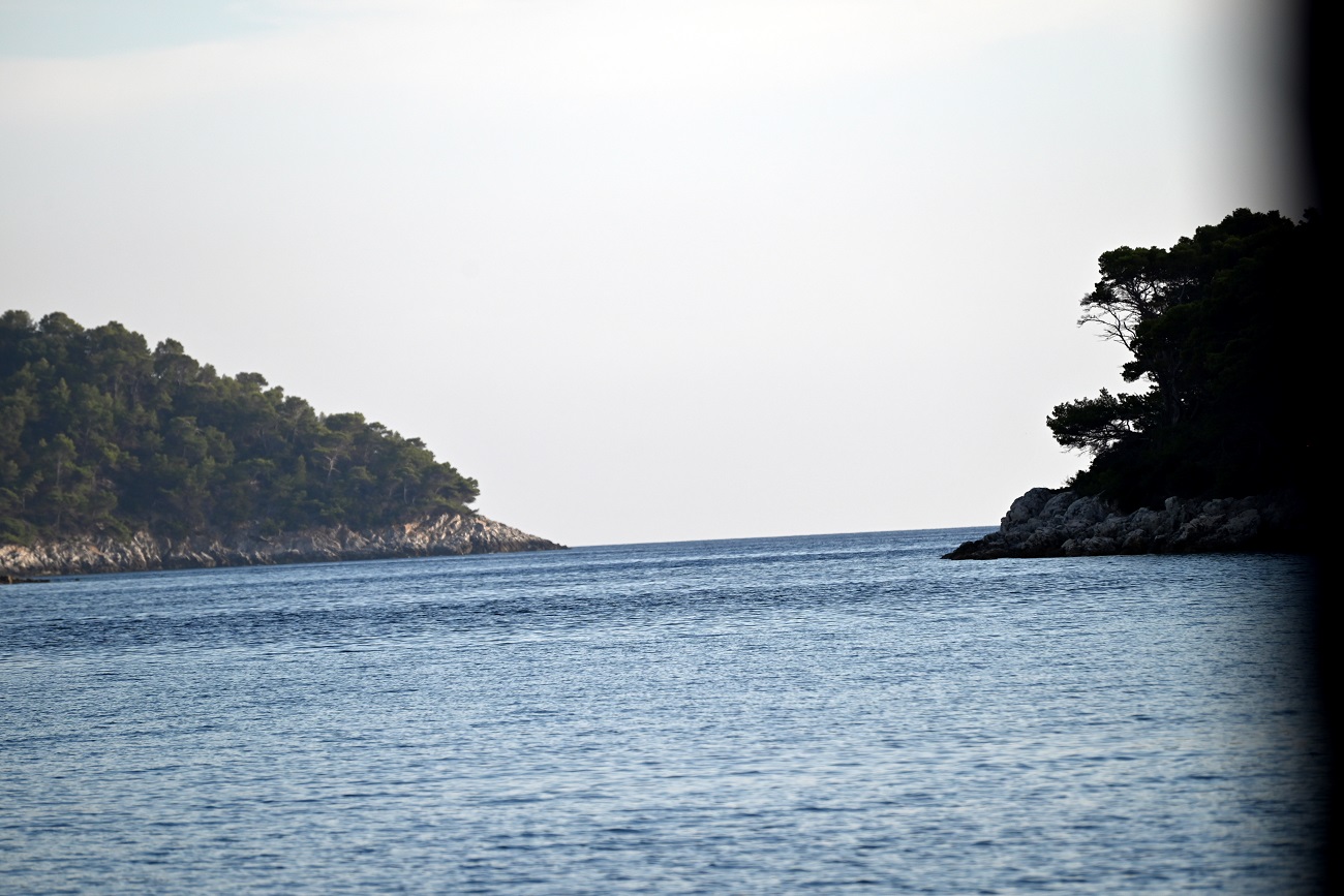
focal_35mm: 230
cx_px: 672
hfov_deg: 8.9
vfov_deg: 6.0
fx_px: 8587
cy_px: 448
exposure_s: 1/1000
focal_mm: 230
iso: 200
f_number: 5.6
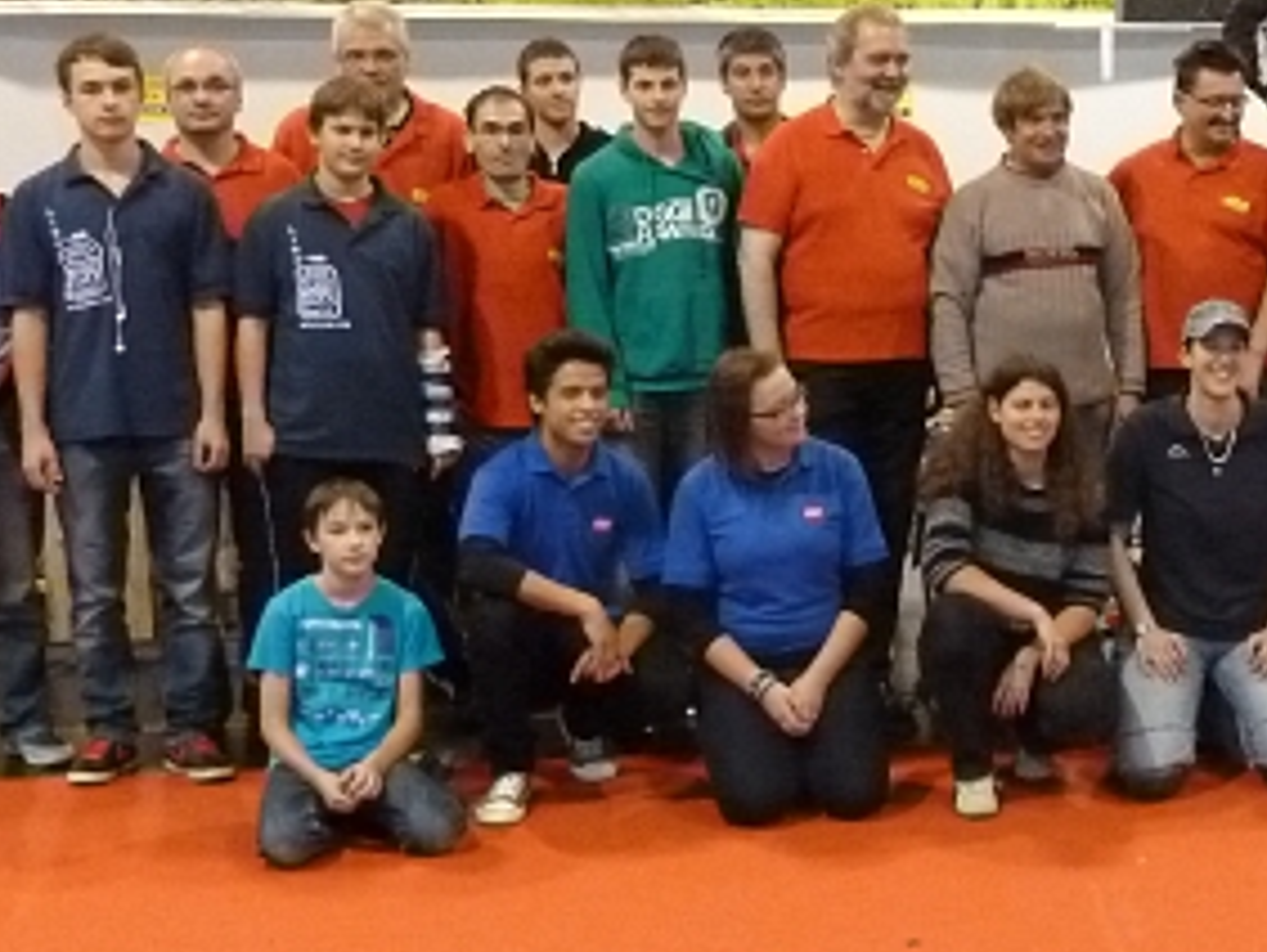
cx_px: 1141
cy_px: 445
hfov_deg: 27.5
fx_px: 2491
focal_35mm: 68
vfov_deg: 21.6
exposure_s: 1/30
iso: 800
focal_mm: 5
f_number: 3.4
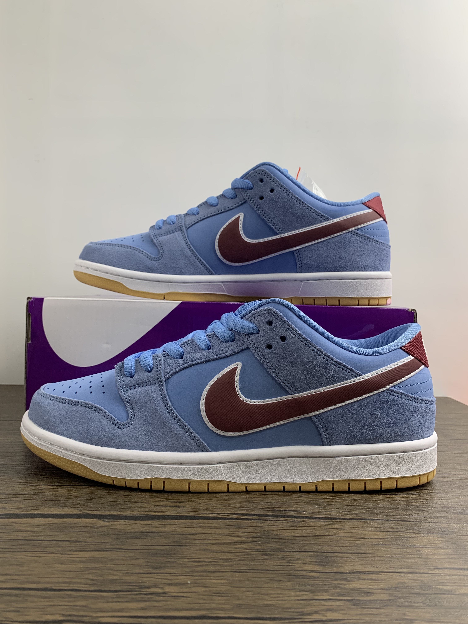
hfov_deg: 53.1
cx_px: 234
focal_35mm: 26
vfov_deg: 67.3
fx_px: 469
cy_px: 312
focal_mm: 4.25
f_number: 1.8
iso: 50
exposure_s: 1/121
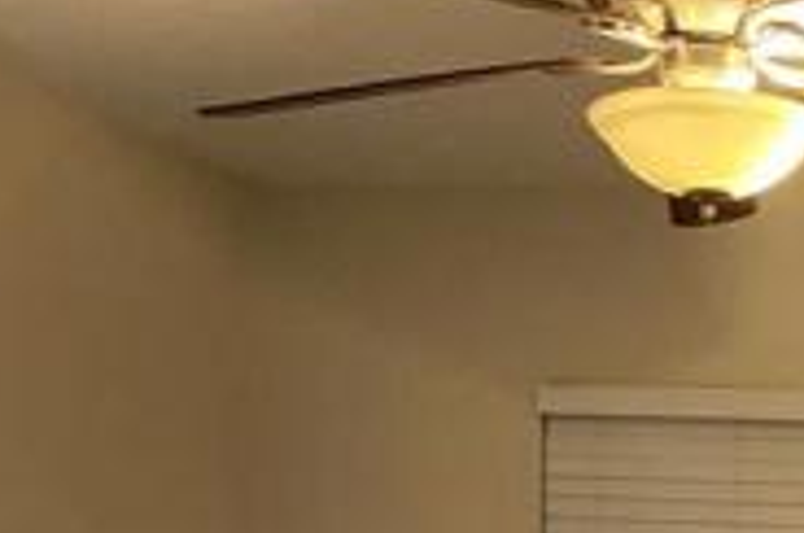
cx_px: 970
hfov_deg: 18.3
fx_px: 2363
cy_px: 1031
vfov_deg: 11.7
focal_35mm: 106
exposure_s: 1/40
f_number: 1.8
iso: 500
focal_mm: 4.25
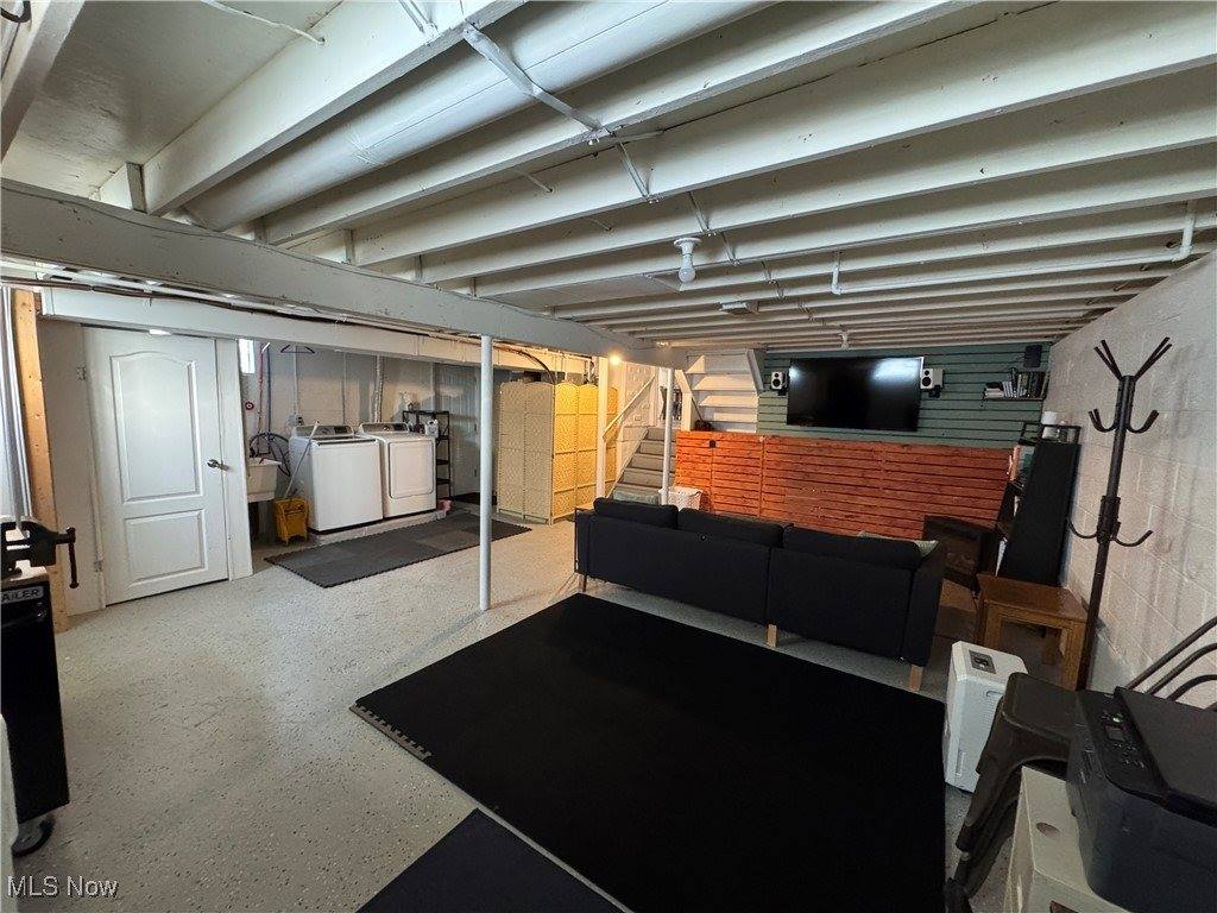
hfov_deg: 102.1
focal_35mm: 14
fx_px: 492
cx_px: 608
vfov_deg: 85.7
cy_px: 456
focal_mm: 2.22
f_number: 2.2
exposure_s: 1/60
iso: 800
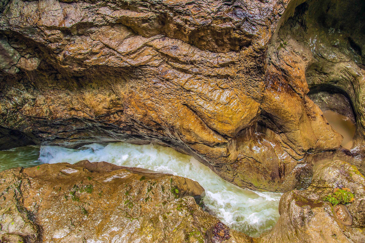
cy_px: 122
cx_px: 182
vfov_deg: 53.1
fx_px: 243
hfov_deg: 73.8
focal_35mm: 24
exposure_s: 1/30
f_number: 6.3
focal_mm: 24
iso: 640
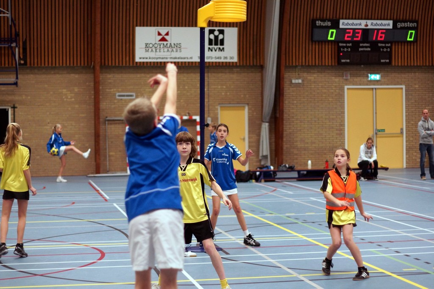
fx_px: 904
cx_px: 217
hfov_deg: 27.0
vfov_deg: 18.2
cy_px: 144
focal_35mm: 75
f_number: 1.7
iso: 800
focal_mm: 50
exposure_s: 1/250
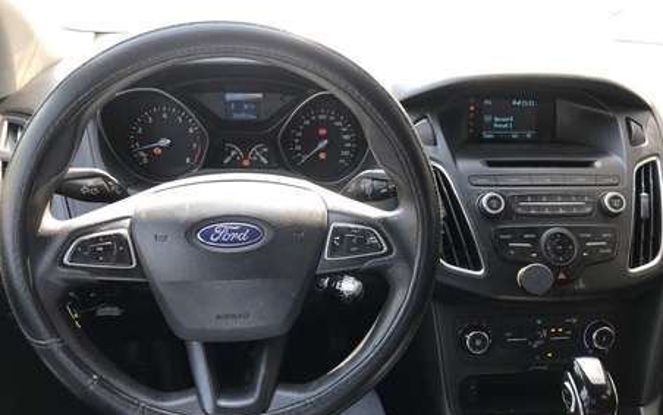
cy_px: 237
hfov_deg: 62.9
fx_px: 542
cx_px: 334
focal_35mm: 30
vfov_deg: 41.8
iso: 20
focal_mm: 3.99
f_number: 1.8
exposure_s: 1/30
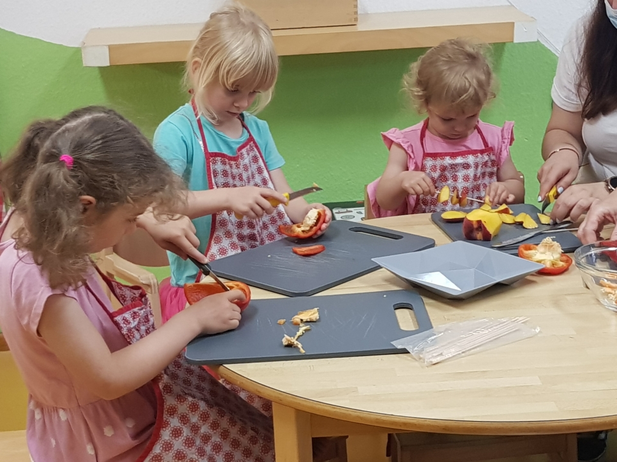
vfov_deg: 53.1
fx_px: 463
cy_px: 231
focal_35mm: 26
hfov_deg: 67.3
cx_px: 308
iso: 125
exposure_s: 1/50
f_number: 1.7
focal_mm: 4.2
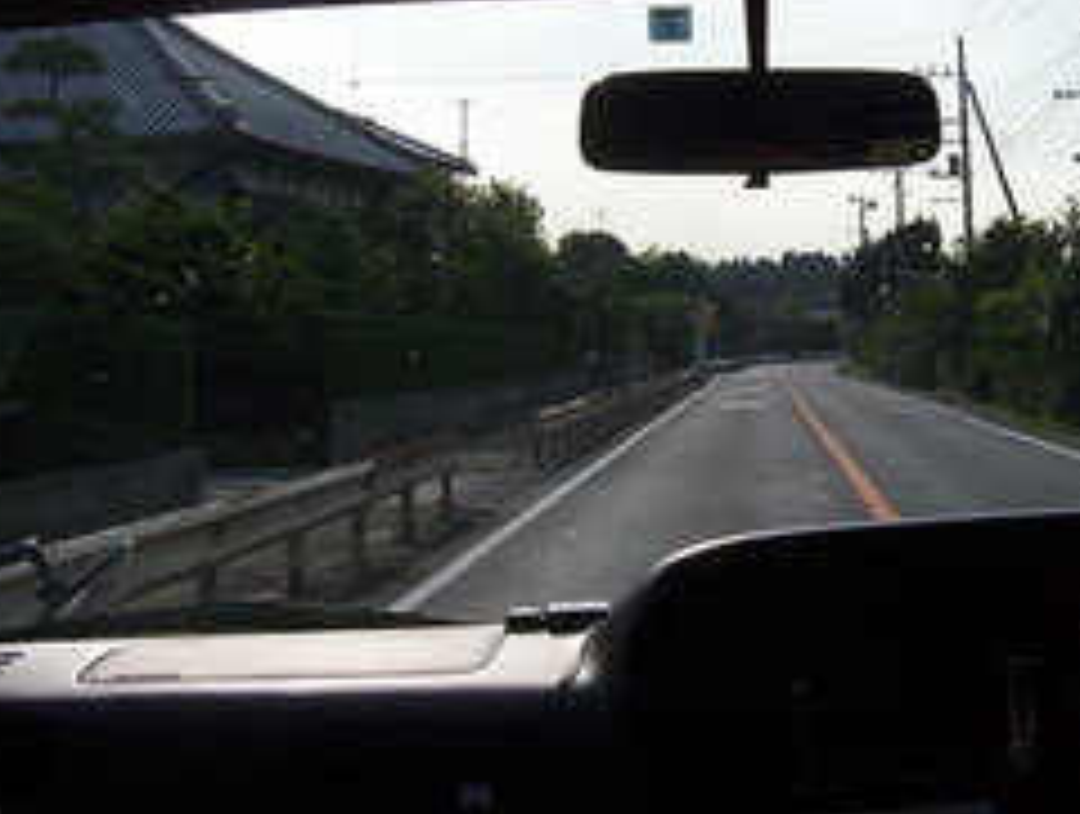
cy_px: 288
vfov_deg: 20.2
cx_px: 810
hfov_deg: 26.3
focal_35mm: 73
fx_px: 2282
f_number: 5.17
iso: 100
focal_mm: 5.77
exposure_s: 1/792
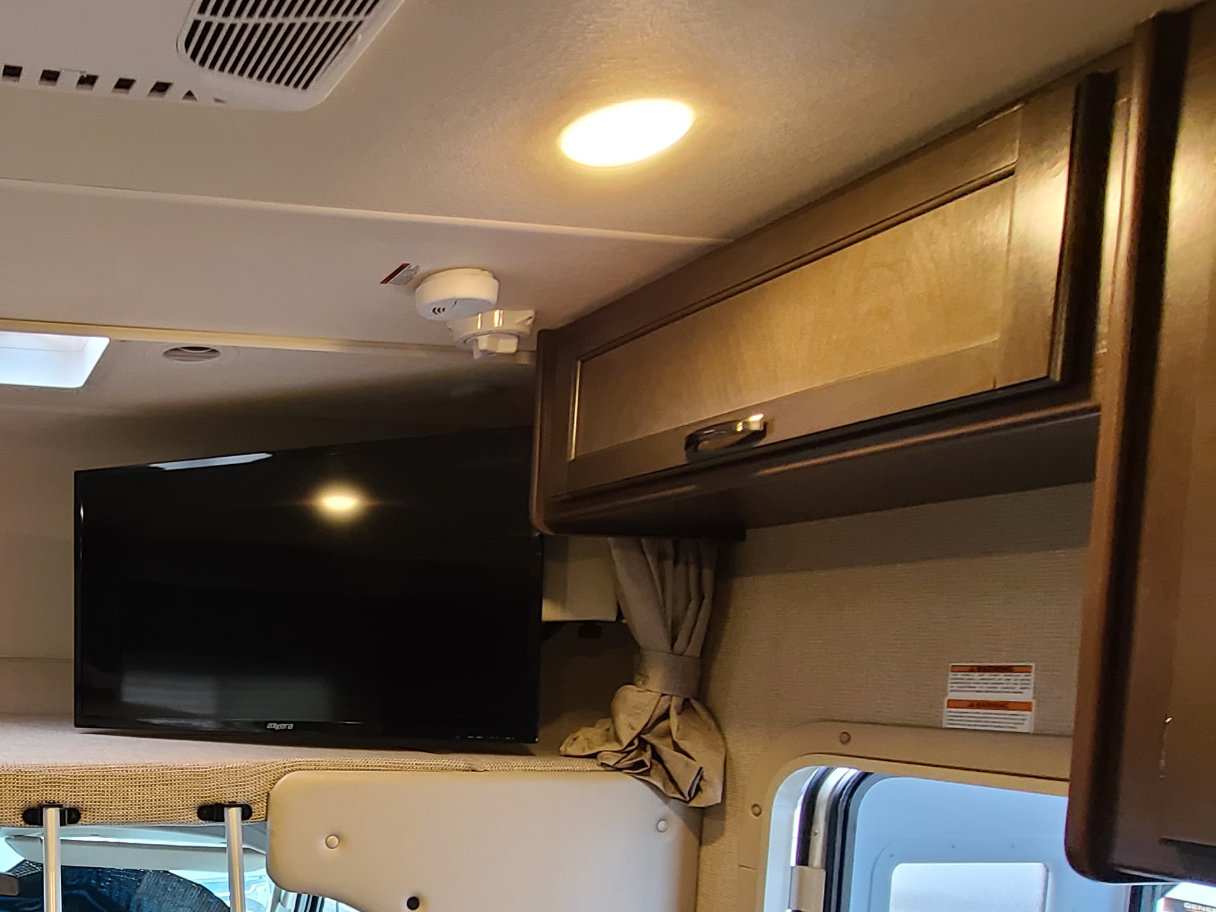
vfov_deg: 48.4
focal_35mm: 27
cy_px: 732
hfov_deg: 55.2
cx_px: 86
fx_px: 948
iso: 320
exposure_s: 1/29
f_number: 2.2
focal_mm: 2.2
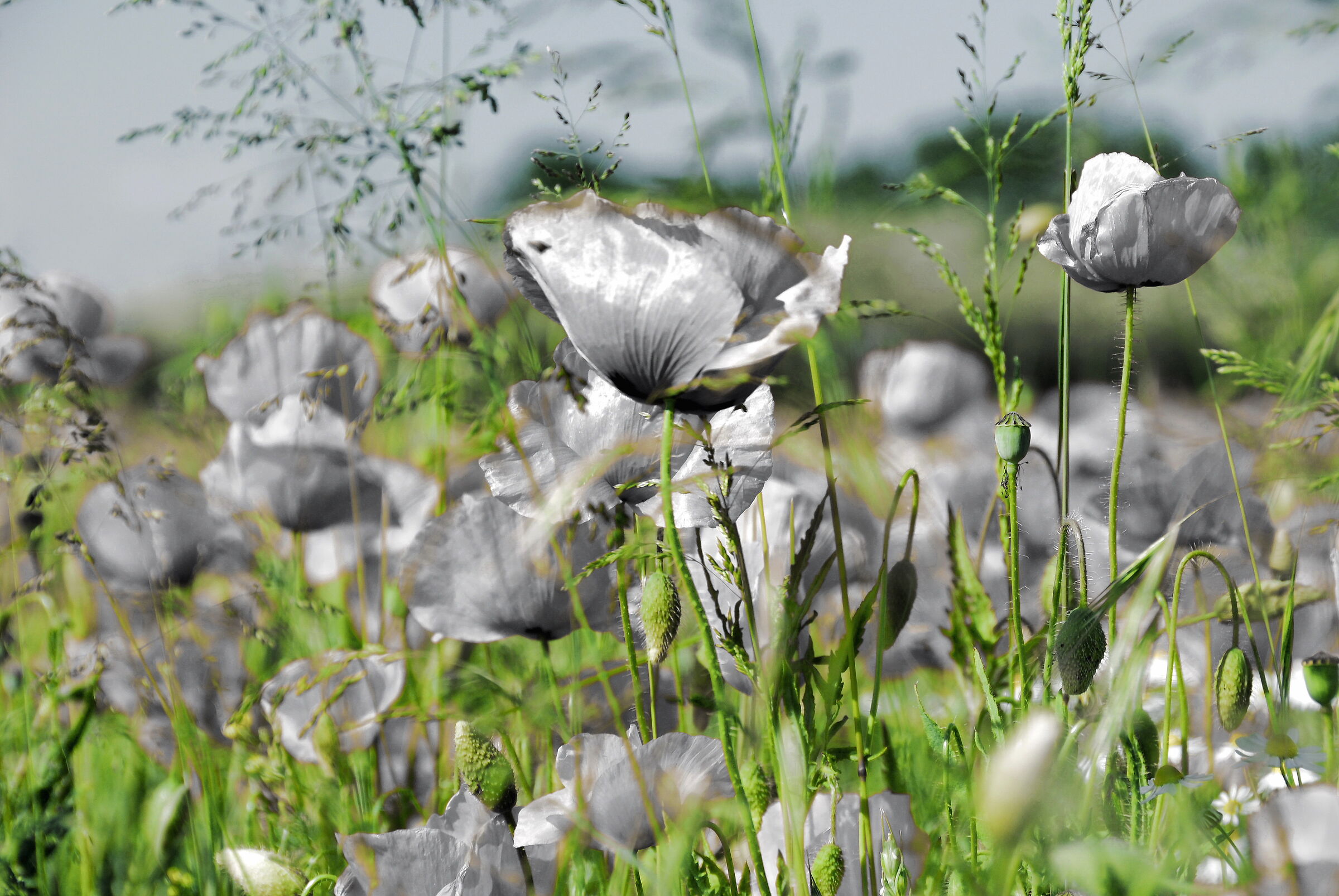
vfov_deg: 6.8
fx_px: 7541
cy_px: 448
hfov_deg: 10.1
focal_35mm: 202
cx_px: 670
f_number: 10
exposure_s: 1/100
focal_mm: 135
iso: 100
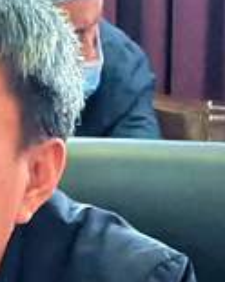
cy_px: 337
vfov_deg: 4.1
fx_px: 3904
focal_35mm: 469
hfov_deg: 3.3
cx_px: -34
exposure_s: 1/120
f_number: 2.4
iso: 125
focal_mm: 7.48
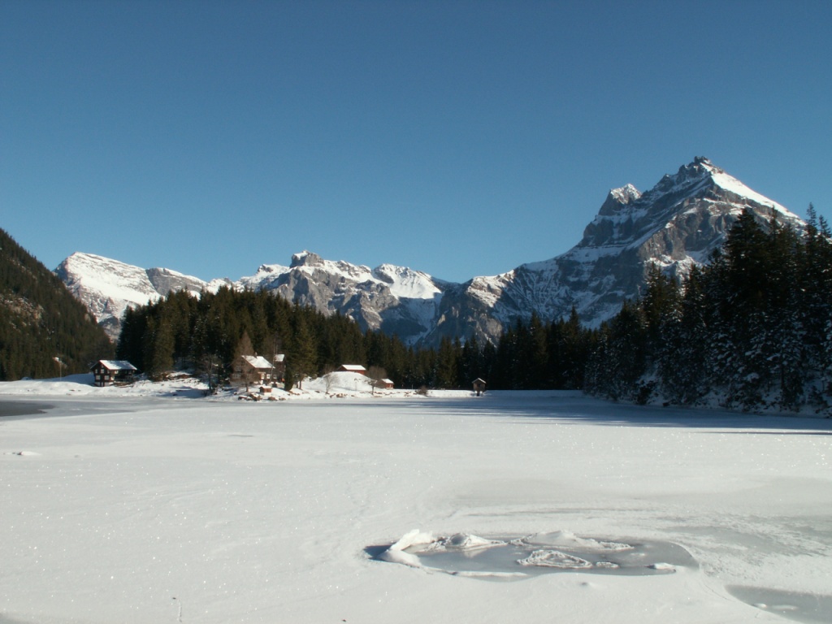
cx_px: 416
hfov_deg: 52.6
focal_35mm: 35
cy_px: 312
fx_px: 841
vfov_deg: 40.7
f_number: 8
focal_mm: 5.86
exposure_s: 1/250
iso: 50
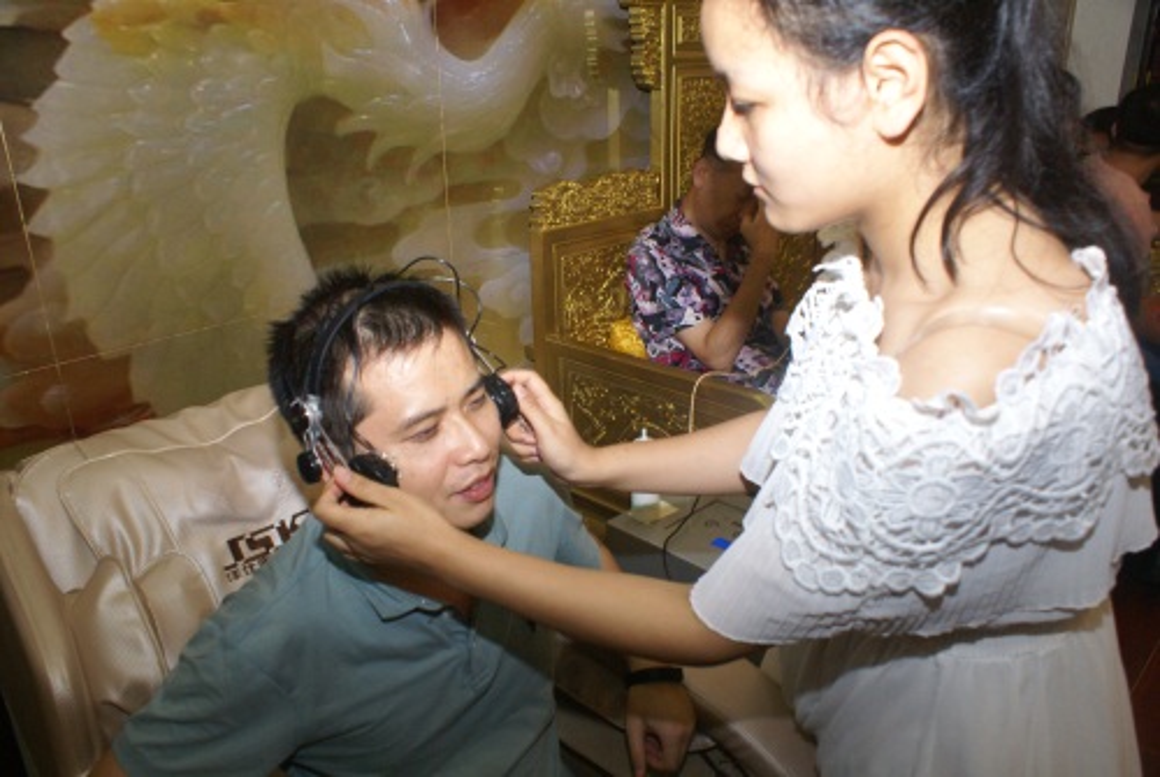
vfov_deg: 48.1
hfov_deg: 67.3
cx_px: 580
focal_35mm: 27
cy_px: 388
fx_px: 871
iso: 800
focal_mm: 18
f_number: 5.6
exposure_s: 1/60
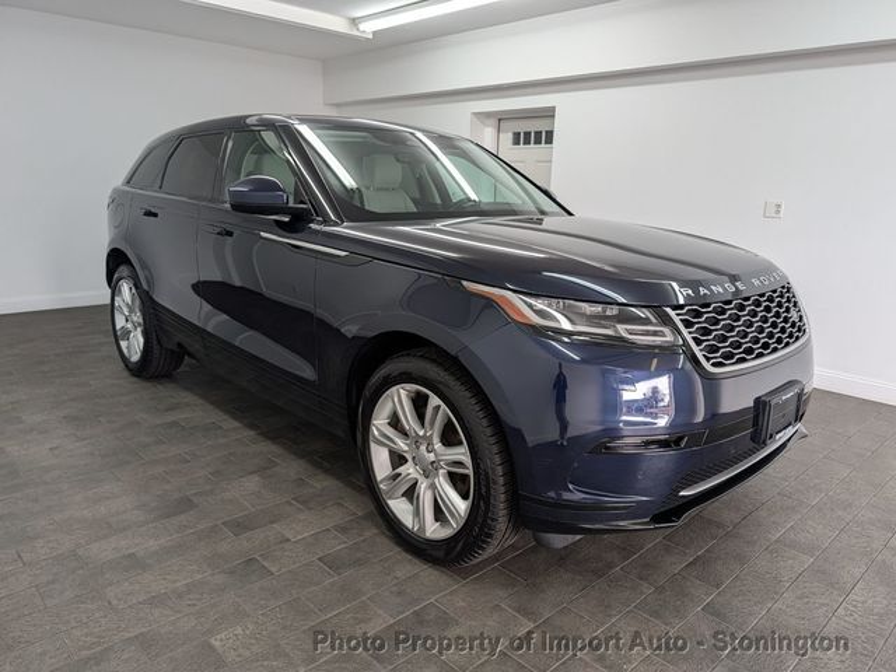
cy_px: 336
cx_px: 448
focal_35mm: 24
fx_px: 621
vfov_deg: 56.8
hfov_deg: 71.6
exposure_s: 1/120
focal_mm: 6.9
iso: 89
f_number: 1.68
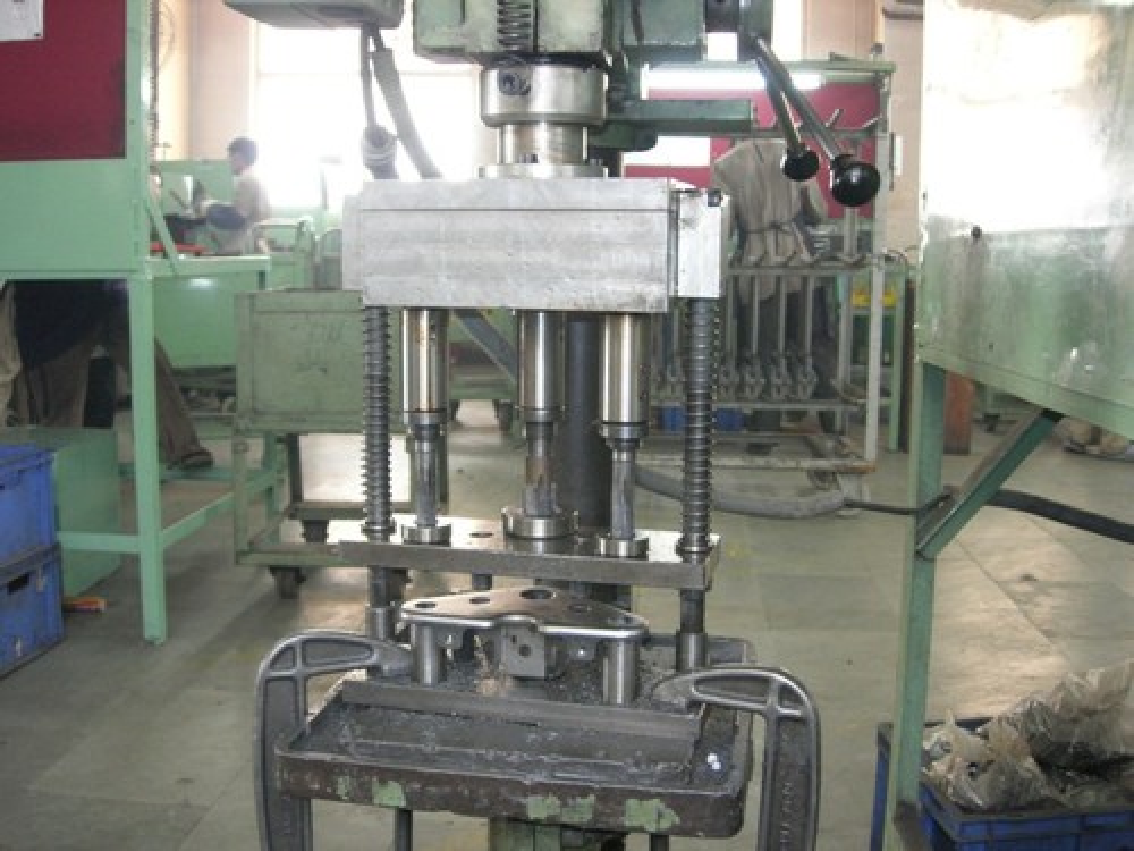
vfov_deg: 37.7
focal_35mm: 38
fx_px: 1245
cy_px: 426
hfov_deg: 49.0
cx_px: 567
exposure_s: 1/28
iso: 187
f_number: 2.8
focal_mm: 7.8
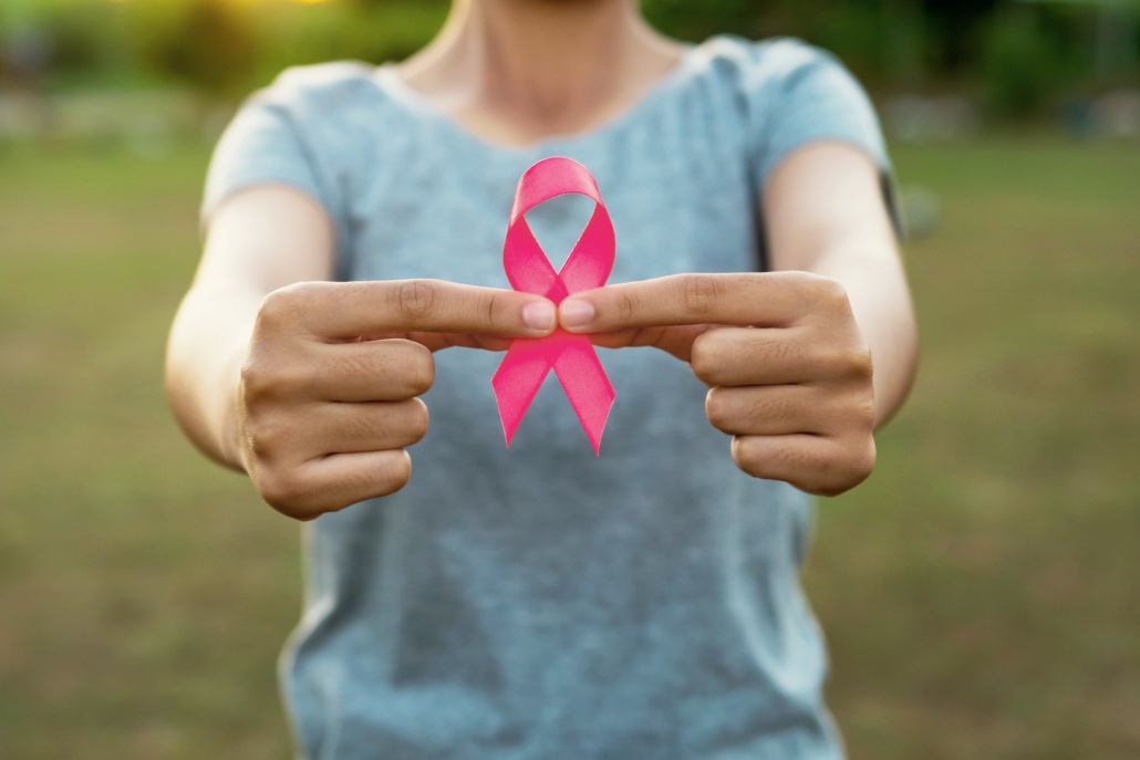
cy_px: 380
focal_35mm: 75
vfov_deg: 18.2
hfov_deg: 27.0
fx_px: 2375
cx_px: 570
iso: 200
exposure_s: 1/160
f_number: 3.5
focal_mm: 50
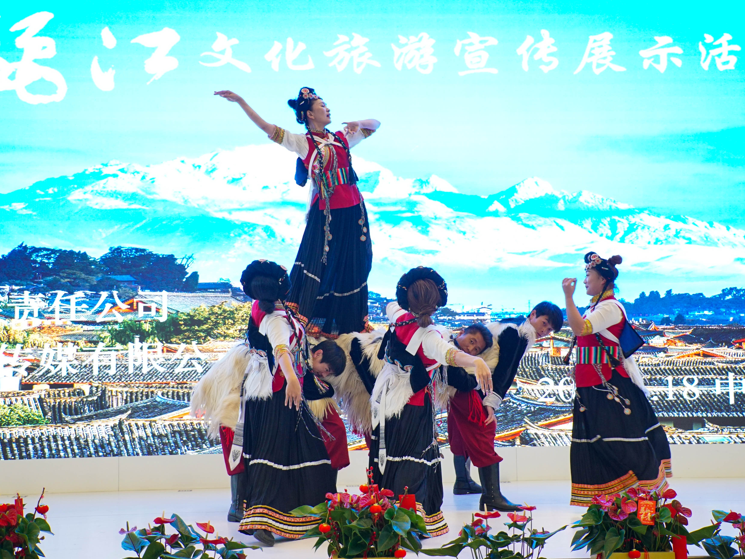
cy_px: 281
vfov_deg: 28.0
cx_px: 374
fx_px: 1119
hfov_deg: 36.8
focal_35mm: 52
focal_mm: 45
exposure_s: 1/160
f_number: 4
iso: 2000
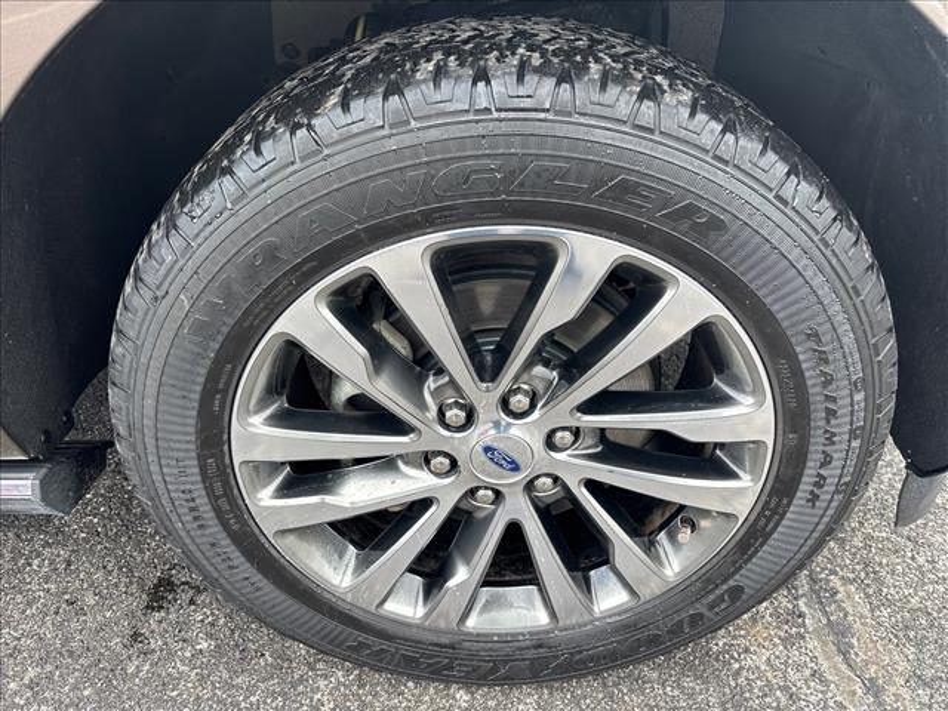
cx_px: 474
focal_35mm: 26
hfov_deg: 67.3
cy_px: 356
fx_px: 712
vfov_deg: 53.1
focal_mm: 5.96
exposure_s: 1/121
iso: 50
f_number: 1.6
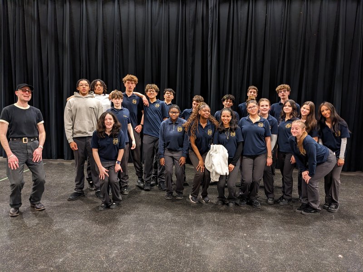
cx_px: 182
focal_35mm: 27
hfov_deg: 65.3
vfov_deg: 51.4
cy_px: 136
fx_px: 283
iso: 296
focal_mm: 4.38
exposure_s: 1/23.8
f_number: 1.73
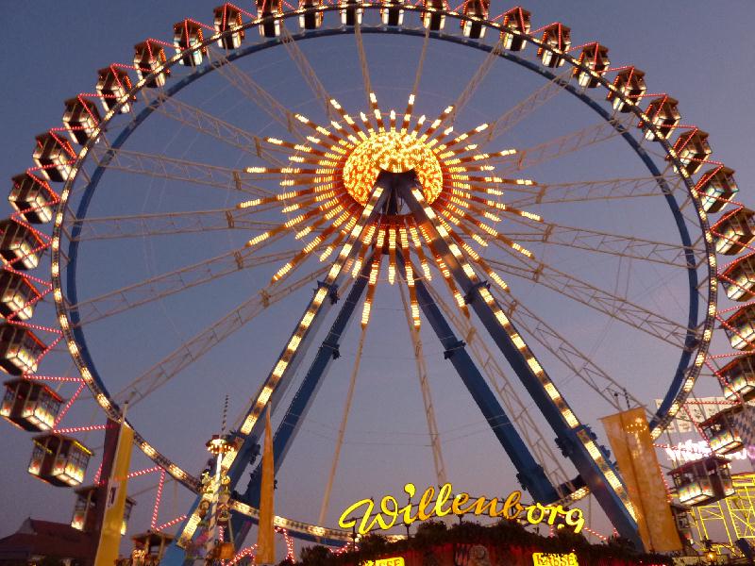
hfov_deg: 69.4
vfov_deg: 54.9
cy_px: 283
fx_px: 545
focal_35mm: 25
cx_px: 378
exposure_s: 1/30
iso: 320
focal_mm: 4.1
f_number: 3.3
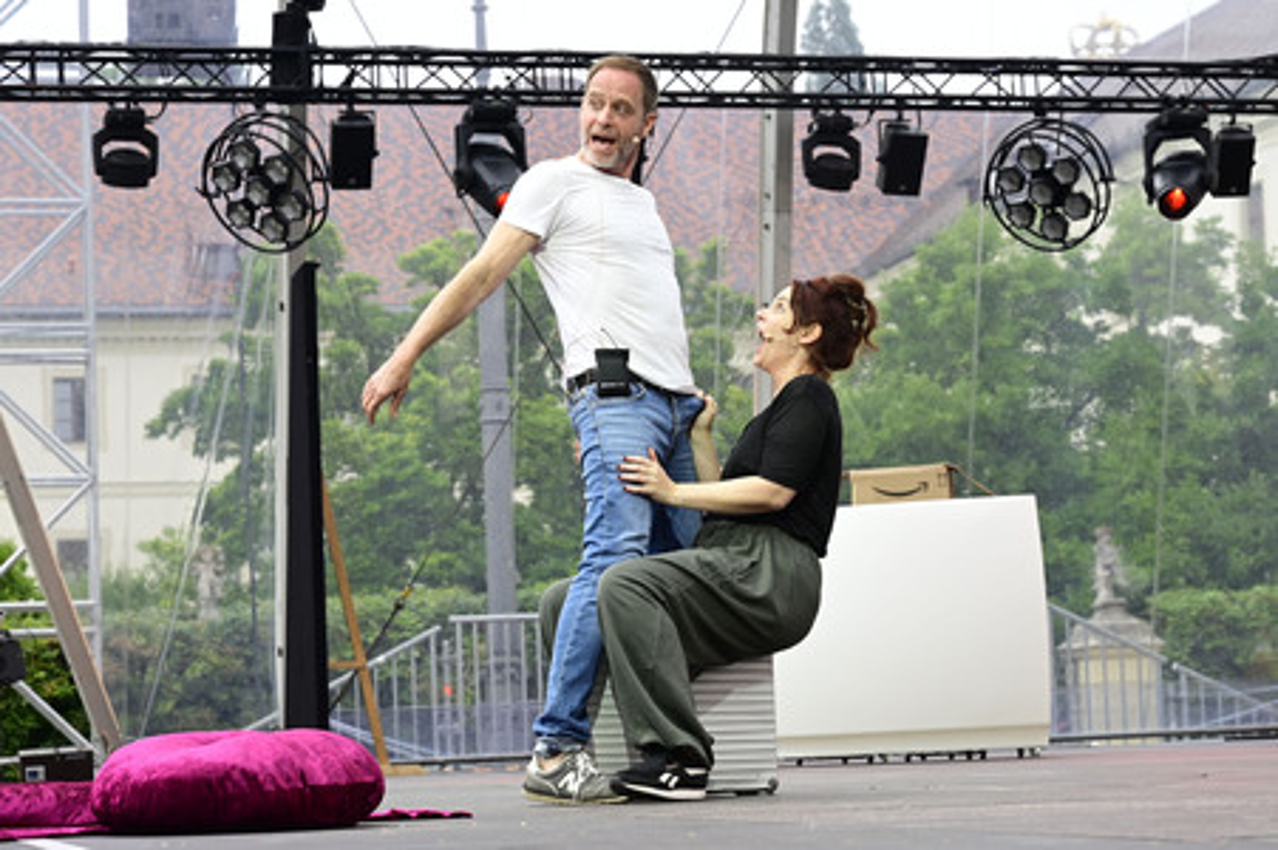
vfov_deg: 19.4
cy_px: 425
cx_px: 639
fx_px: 2483
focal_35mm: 70
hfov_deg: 28.9
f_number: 7.1
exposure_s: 1/200
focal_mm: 70
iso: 400
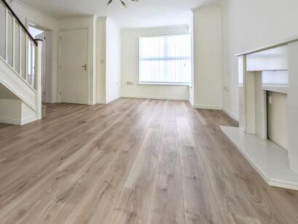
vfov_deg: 72.0
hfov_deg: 89.7
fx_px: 147
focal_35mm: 17
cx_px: 118
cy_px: 69
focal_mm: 2.02
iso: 56
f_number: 1.7
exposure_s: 1/287
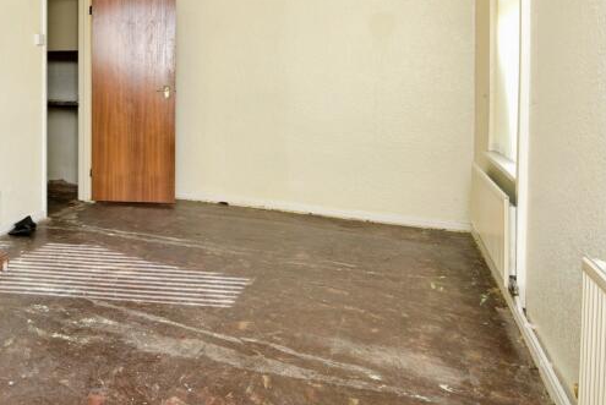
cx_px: 49
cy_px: 120
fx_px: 522
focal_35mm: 31
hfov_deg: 52.2
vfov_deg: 41.6
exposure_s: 1/250
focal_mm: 15
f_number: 5.6
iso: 400
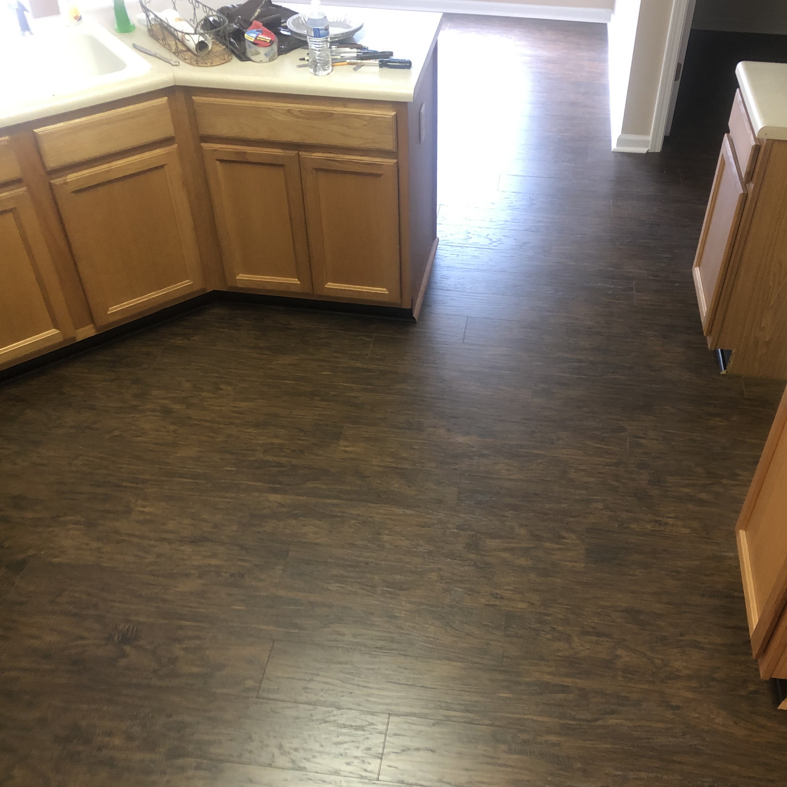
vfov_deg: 48.4
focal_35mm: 34
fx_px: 875
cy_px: 386
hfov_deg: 48.3
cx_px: 459
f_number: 1.8
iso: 80
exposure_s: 1/6
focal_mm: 3.99
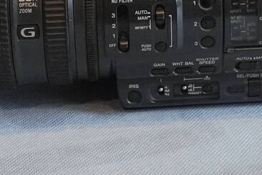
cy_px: -112
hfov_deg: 17.8
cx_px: 148
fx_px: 837
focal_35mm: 115
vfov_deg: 11.3
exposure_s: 1/125
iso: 6400
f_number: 6.3
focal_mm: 22
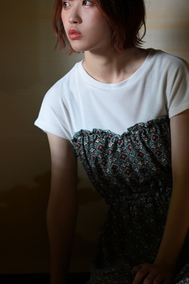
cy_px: 107
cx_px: 81
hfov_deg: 10.5
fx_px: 1025
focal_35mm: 130
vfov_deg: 15.8
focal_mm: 85
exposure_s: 1/30
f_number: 2.8
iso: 400
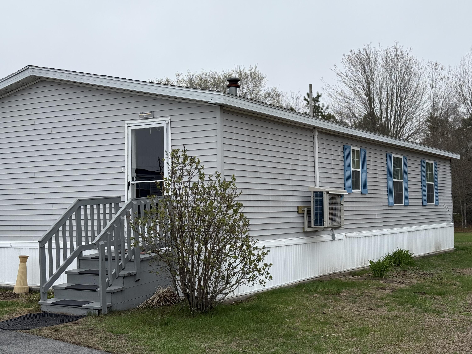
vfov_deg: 30.3
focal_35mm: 48
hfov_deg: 39.7
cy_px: 177
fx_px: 654
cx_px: 236
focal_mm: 6.76
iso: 64
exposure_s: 1/1883
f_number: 1.78
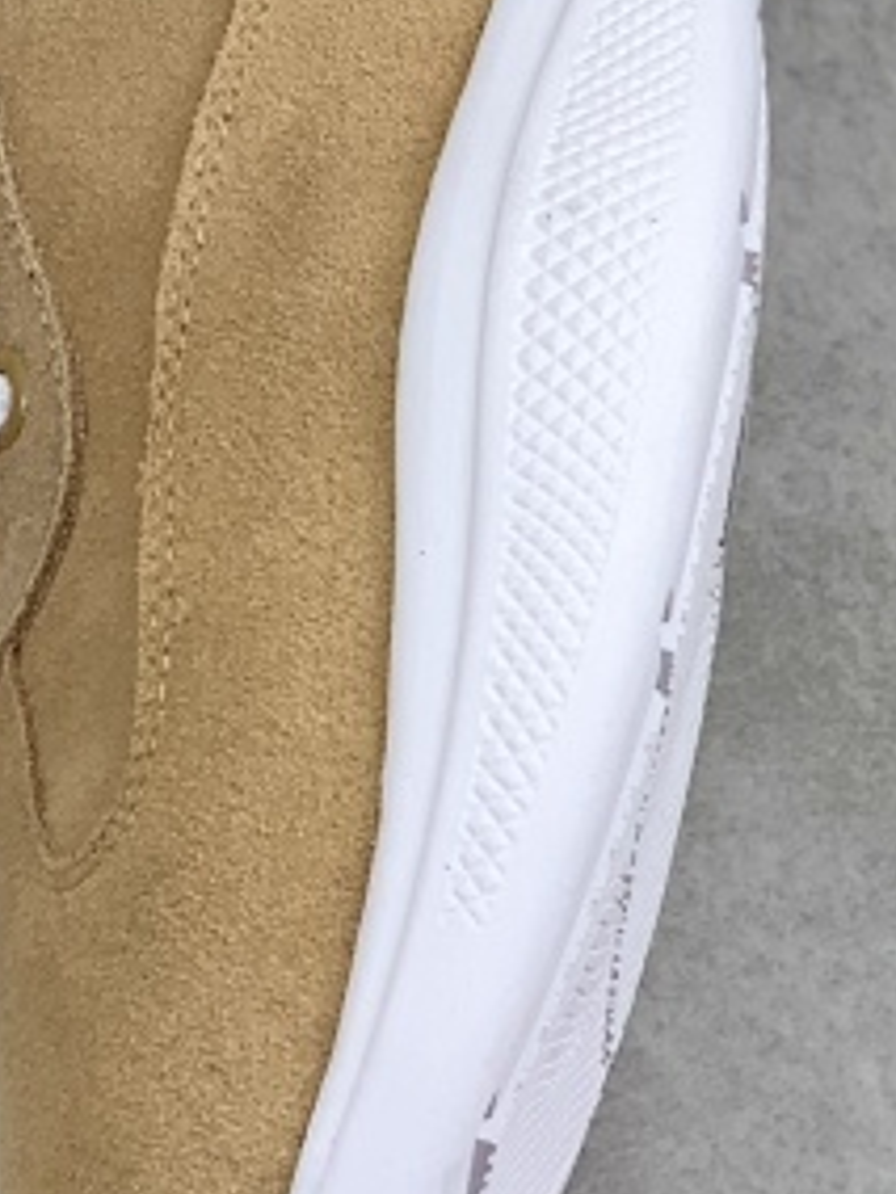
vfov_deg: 7.4
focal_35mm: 264
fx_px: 9111
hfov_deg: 5.5
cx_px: -955
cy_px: -198
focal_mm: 6
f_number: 2.4
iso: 16
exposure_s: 1/106
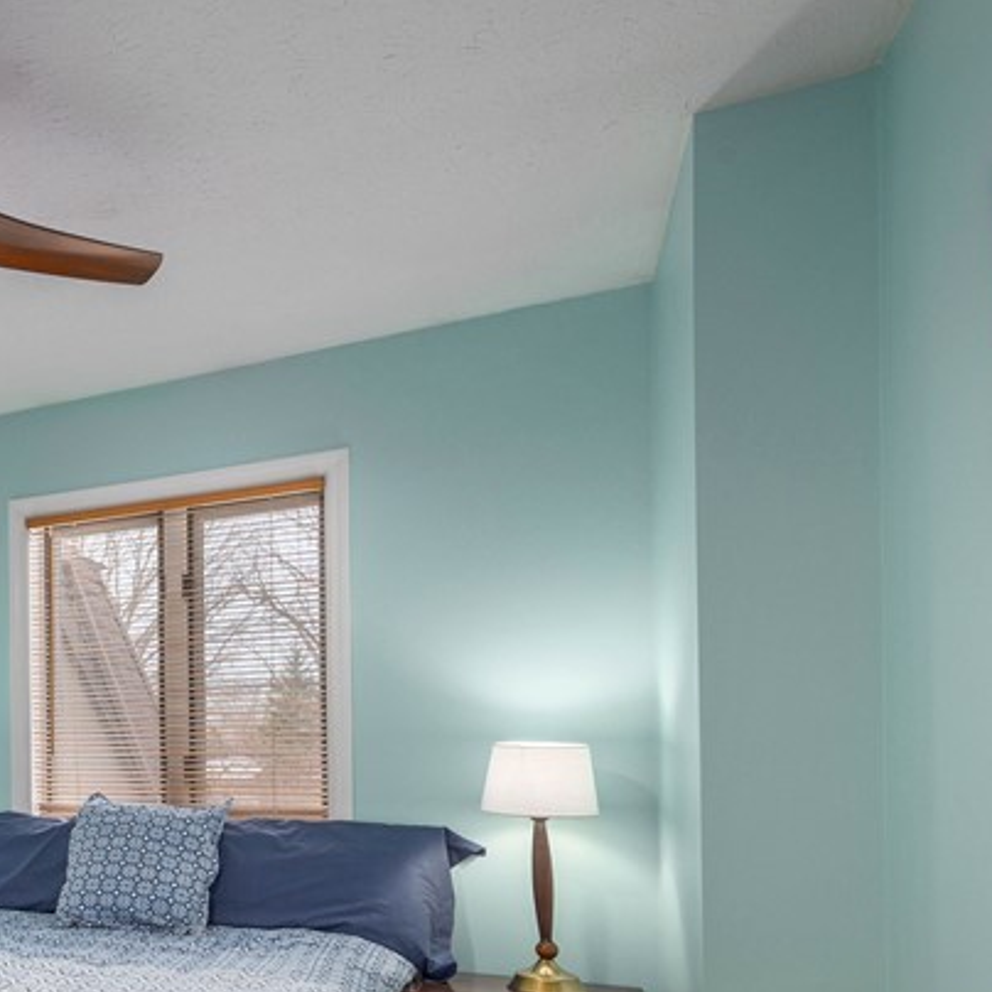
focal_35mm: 32
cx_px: -168
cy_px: 765
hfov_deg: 39.0
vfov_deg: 48.7
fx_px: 1038
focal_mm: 14
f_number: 9
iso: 100
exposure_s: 1/60
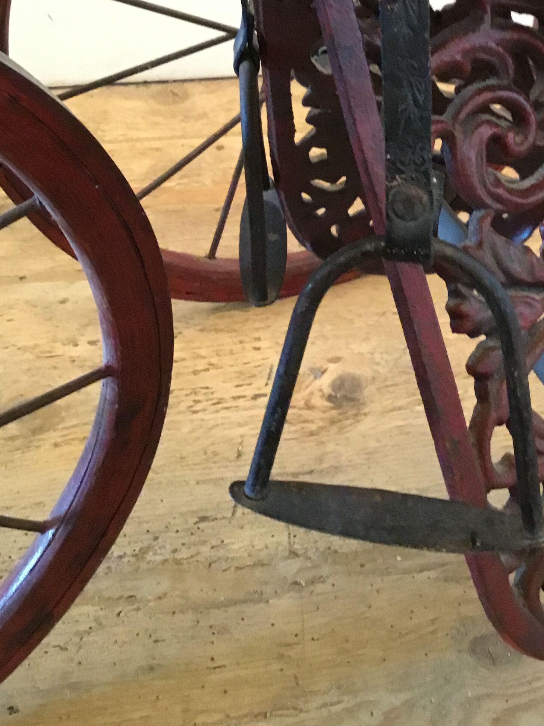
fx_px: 1090
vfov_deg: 35.6
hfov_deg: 27.6
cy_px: 144
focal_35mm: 52
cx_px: 422
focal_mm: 3.3
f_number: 2.4
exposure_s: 1/17
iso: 320
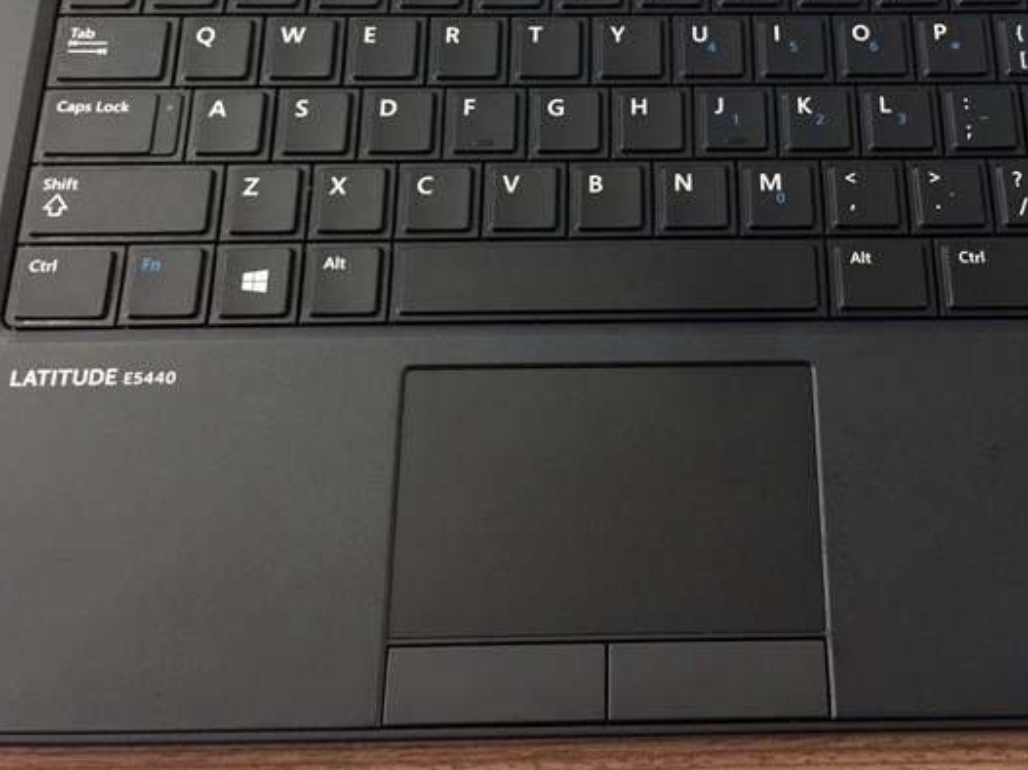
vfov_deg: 32.3
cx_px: 665
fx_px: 1306
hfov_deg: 42.5
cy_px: 197
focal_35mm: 44
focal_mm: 4.15
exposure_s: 1/10
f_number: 2.2
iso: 125
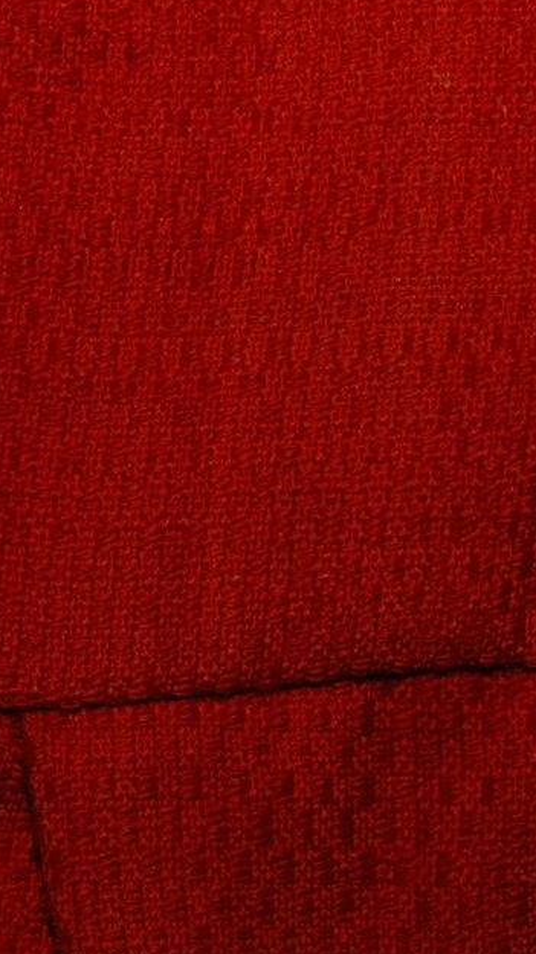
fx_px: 4579
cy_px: 446
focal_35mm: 181
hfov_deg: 6.7
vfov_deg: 11.9
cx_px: 257
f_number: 16
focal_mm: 60
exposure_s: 1/60
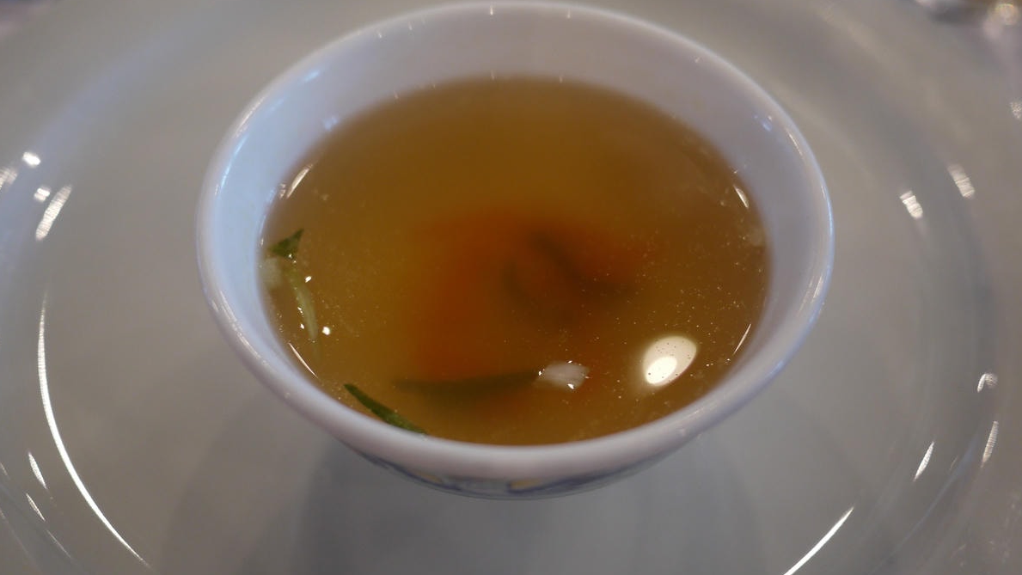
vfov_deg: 27.1
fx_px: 1192
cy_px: 257
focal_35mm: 44
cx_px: 511
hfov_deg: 46.4
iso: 400
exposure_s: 1/125
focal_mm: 20
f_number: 1.7
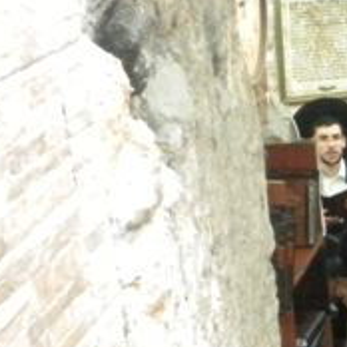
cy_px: 313
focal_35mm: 120
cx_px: 610
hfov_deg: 13.2
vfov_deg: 14.4
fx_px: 1361
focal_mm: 6.6
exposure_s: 1/110
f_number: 3.5
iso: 800
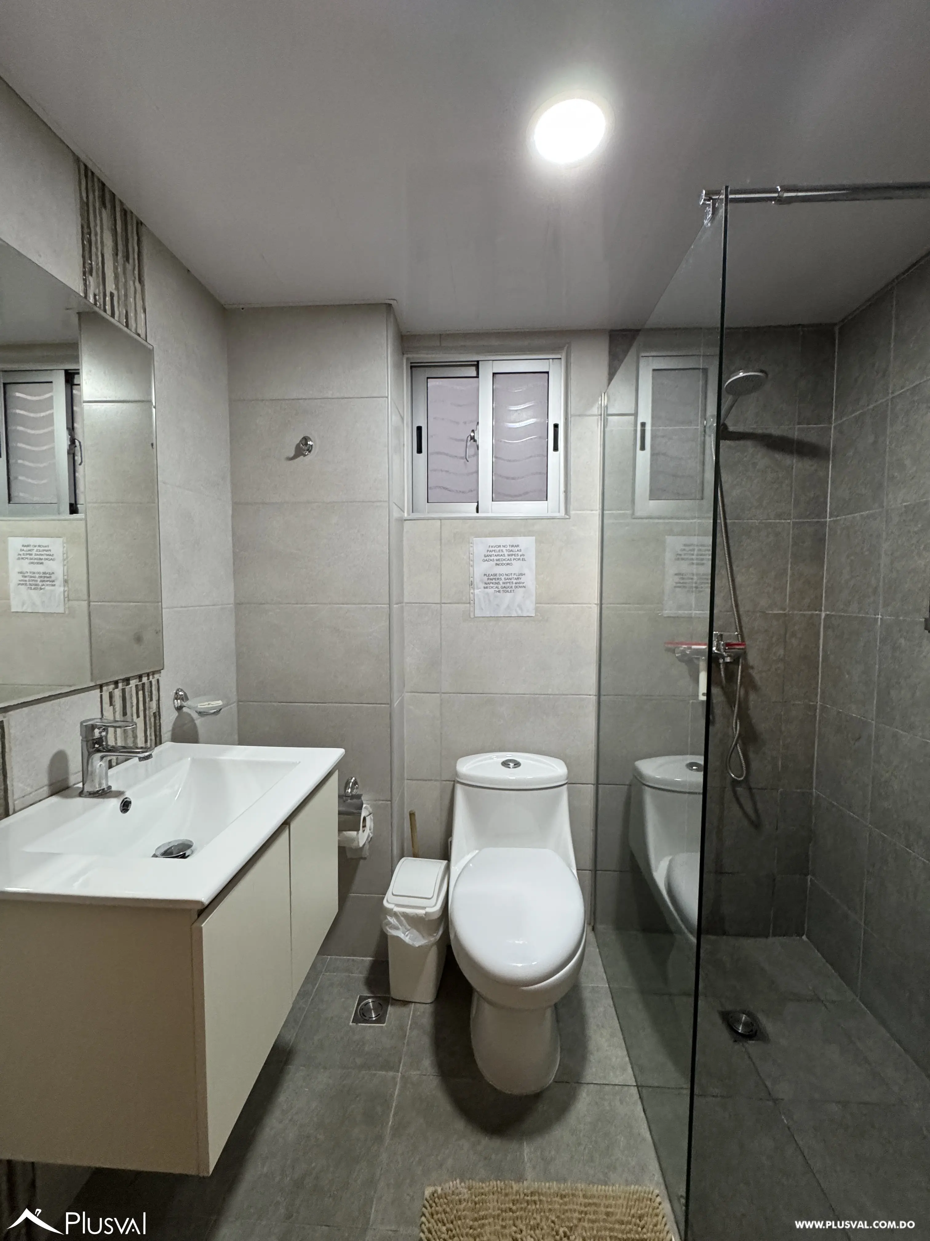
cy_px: 620
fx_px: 502
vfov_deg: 102.1
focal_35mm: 14
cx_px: 465
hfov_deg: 85.7
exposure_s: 1/60
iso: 320
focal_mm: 2.22
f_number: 2.2
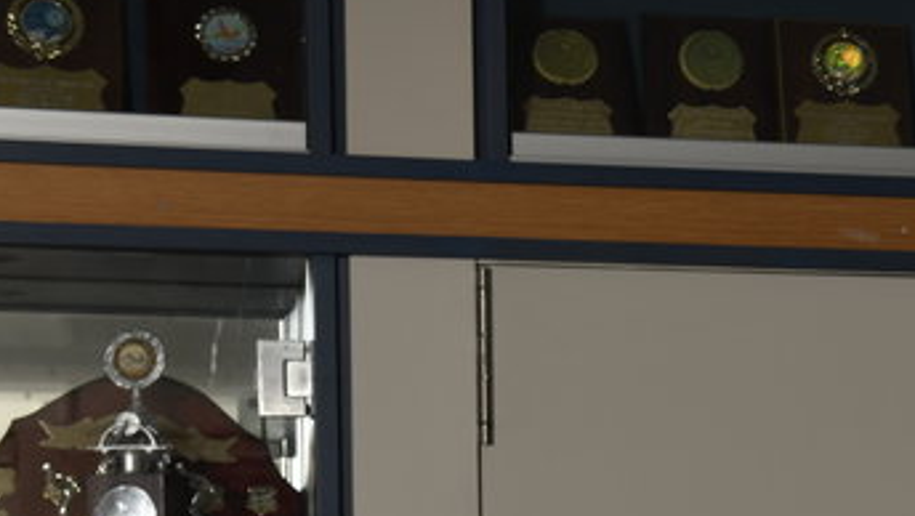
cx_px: 1230
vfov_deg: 7.9
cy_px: 697
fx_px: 3690
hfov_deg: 13.6
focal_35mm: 152
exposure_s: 1/125
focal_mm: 50
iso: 320
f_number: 9
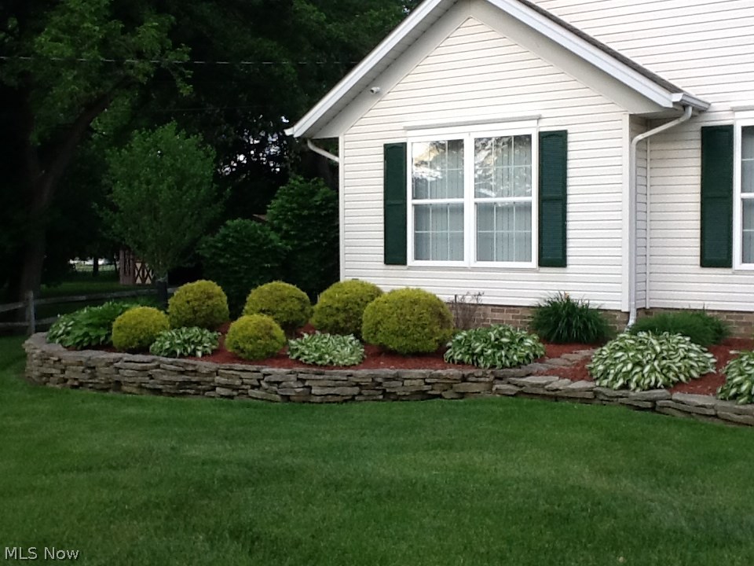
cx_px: 377
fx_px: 958
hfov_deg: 42.9
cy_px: 283
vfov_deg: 32.9
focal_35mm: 44
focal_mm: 2.03
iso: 40
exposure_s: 1/144
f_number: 2.4
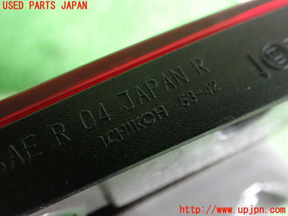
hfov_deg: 60.0
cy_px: 108
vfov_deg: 46.8
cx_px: 144
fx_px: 250
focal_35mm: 30
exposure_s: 1/50
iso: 800
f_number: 2.3
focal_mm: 5.4
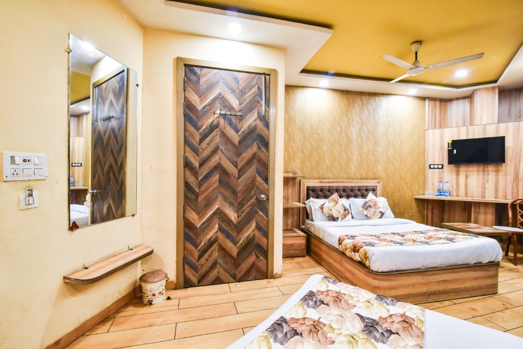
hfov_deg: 96.7
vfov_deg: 73.8
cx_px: 262
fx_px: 233
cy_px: 174
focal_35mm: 16
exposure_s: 1/50
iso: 4000
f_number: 8
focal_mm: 16
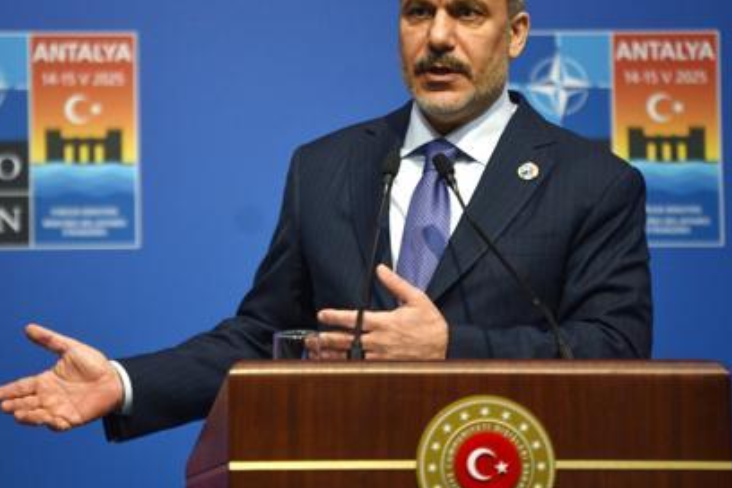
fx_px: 6120
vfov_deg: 4.6
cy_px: 152
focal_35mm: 301
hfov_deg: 6.8
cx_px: 278
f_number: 2.8
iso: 640
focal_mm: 200
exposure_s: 1/320
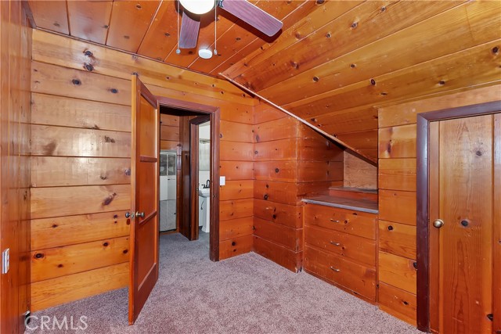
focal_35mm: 15
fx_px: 209
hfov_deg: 100.4
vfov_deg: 77.4
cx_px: 250
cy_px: 167
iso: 400
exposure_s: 1/30
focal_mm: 10
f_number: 8
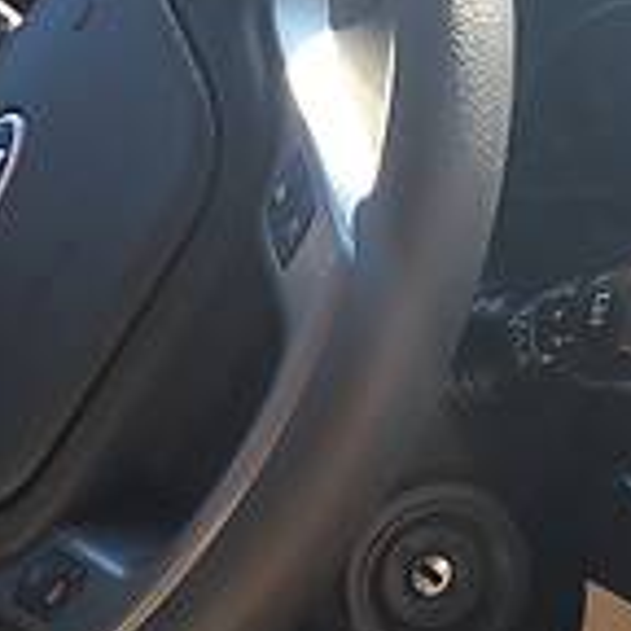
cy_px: 504
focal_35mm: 107
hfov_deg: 16.3
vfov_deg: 16.2
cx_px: 337
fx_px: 2207
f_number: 2.2
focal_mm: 4.2
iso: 25
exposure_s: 1/108
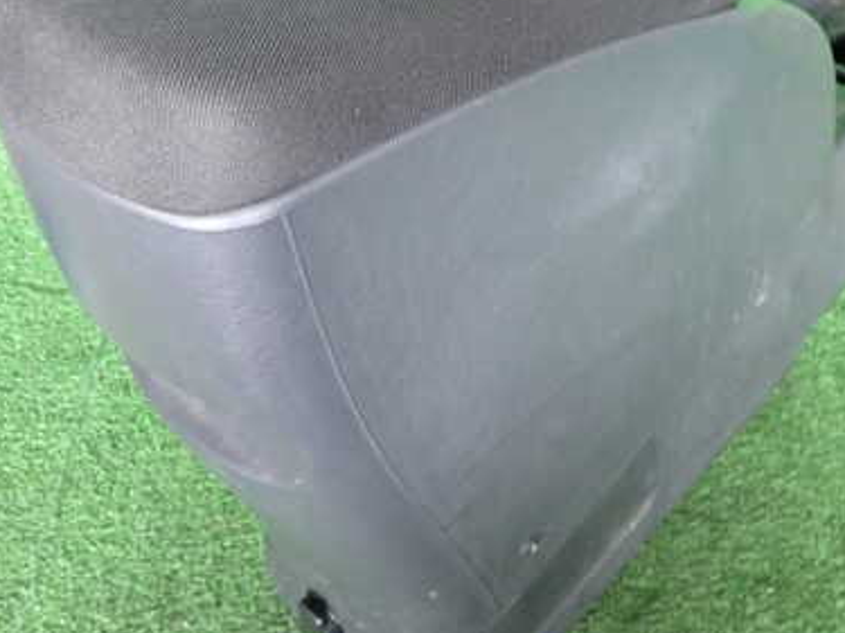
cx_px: 557
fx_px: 976
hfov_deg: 46.2
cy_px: 200
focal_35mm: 40
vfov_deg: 35.5
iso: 400
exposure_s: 1/30
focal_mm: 4.5
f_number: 2
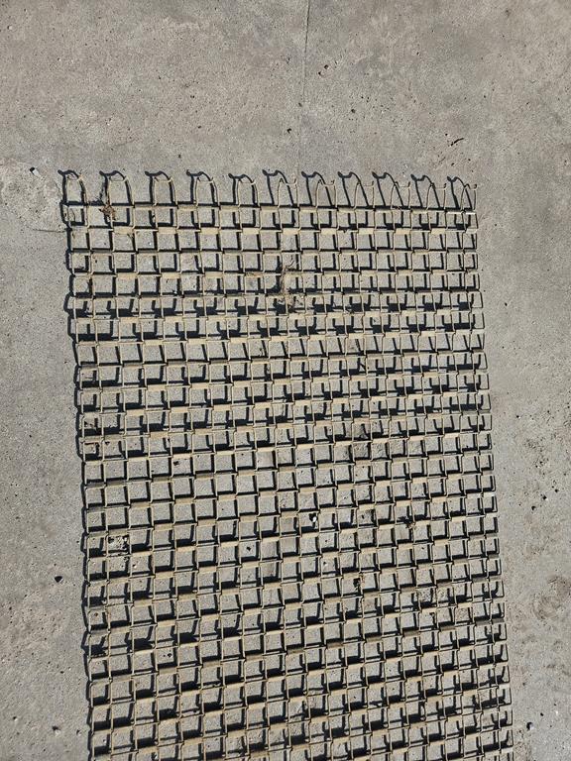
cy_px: 380
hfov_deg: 58.9
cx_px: 286
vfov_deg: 73.9
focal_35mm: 23
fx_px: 506
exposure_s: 1/1497
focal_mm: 5.4
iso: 25
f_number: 1.8
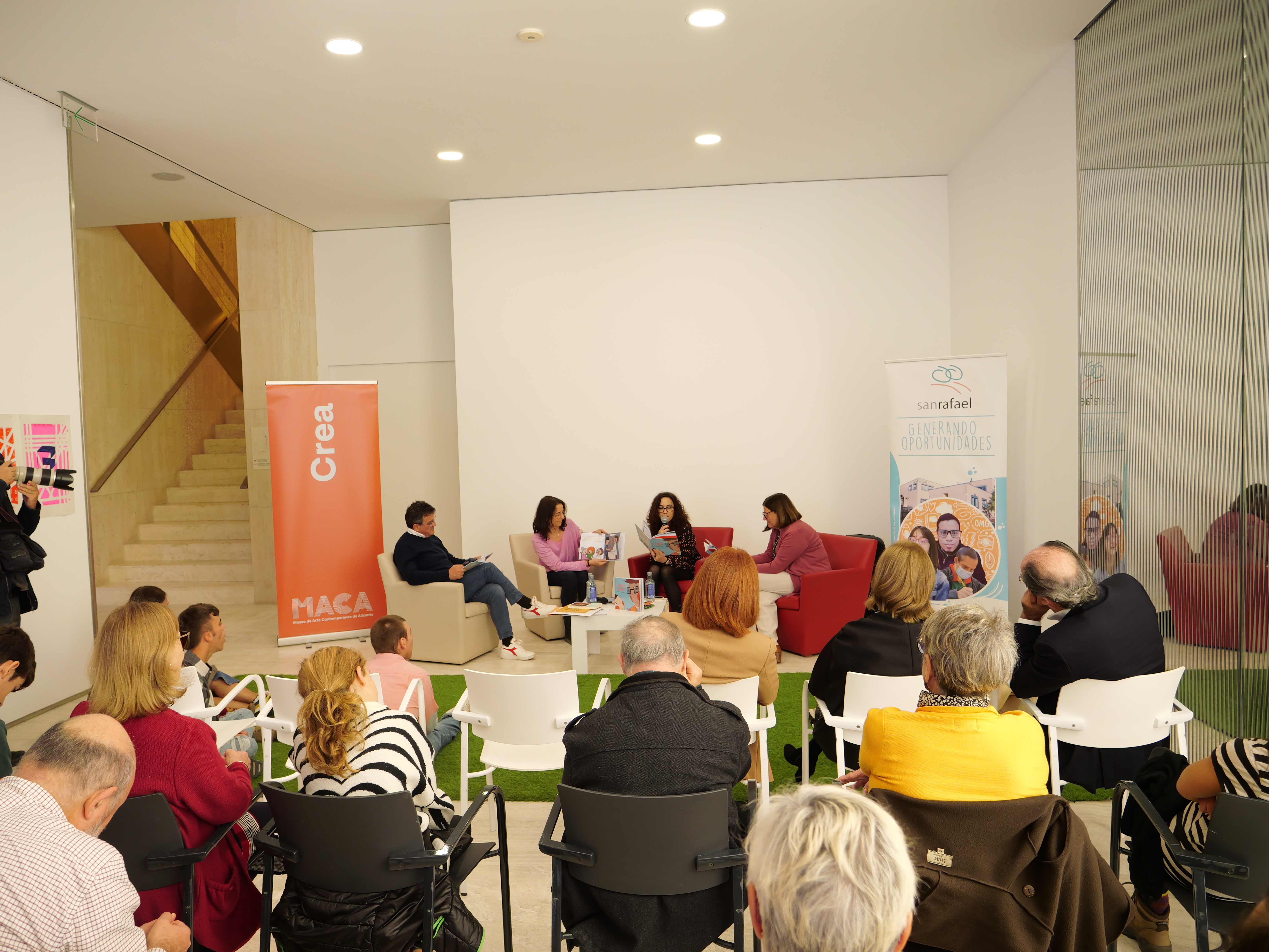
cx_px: 634
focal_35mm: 24
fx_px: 880
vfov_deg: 56.8
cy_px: 476
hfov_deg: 71.6
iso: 320
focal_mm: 12
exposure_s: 1/50
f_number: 2.8
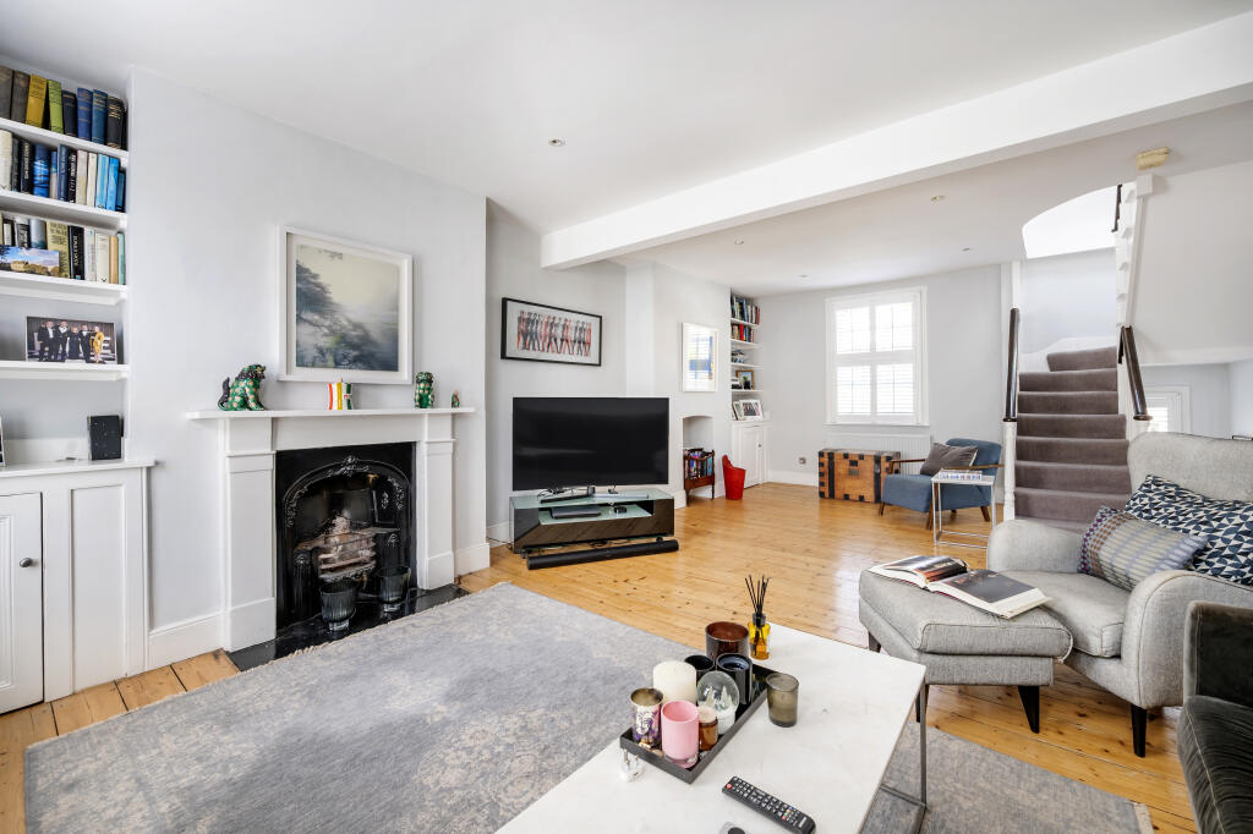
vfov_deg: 81.2
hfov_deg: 104.3
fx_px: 487
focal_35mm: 14
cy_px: 417
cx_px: 626
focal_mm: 14
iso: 400
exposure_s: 1/10
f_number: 9
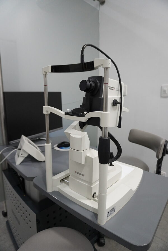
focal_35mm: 24
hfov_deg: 53.1
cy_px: 126
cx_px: 84
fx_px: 168
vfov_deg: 73.7
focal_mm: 16
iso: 1600
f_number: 3.5
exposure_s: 1/160
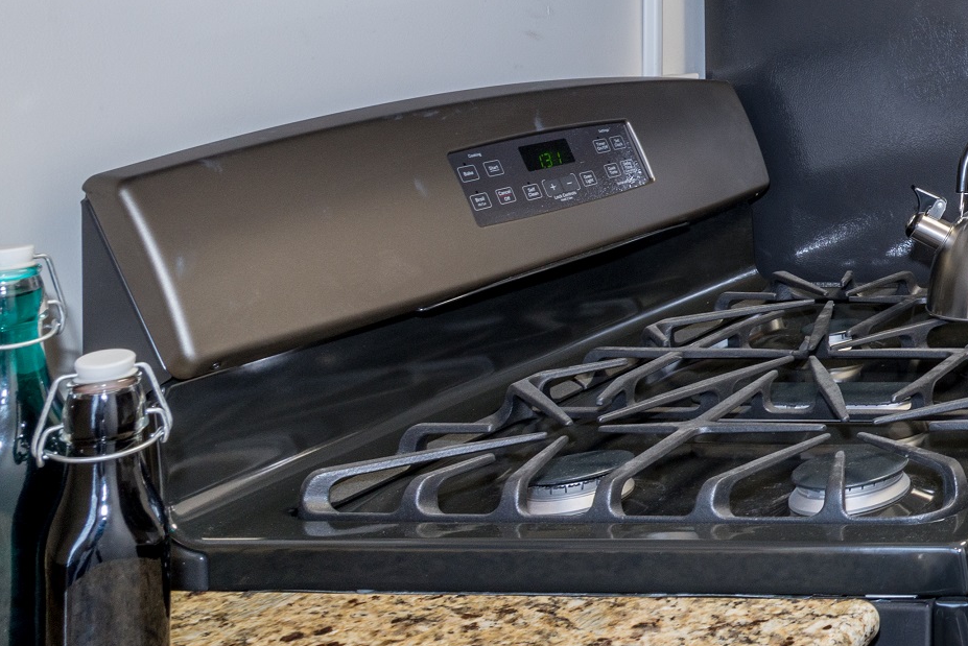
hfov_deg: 27.0
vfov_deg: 25.3
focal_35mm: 50
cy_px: -42
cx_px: 1472
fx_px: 1345
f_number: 11
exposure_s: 1/2
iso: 100
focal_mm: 14
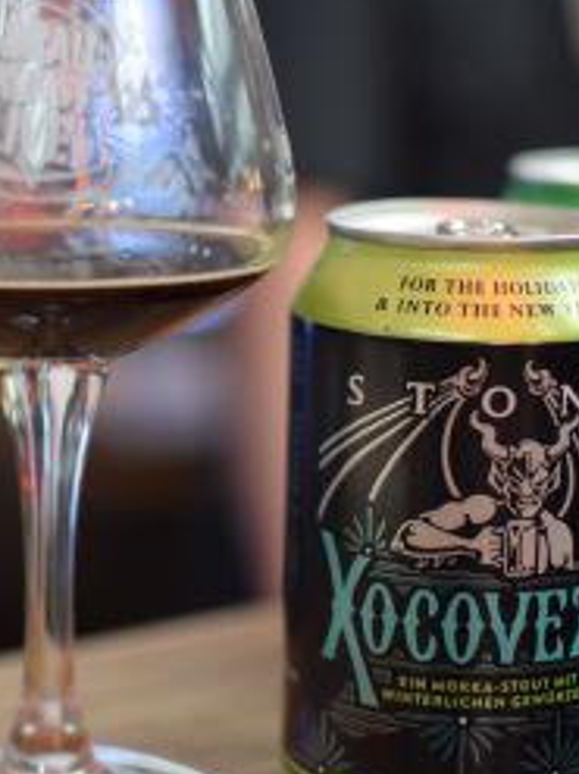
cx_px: 238
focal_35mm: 92
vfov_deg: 21.3
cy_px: 363
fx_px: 2051
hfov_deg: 16.1
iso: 800
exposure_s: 1/60
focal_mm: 35
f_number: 2.2
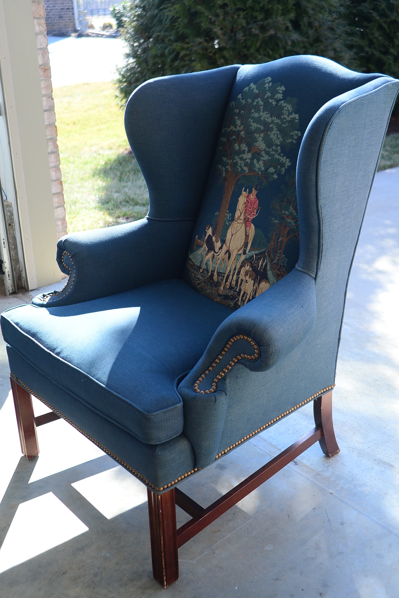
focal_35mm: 42
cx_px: 200
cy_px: 299
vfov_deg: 46.4
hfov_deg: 31.9
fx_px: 698
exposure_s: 1/200
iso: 250
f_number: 5
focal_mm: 42
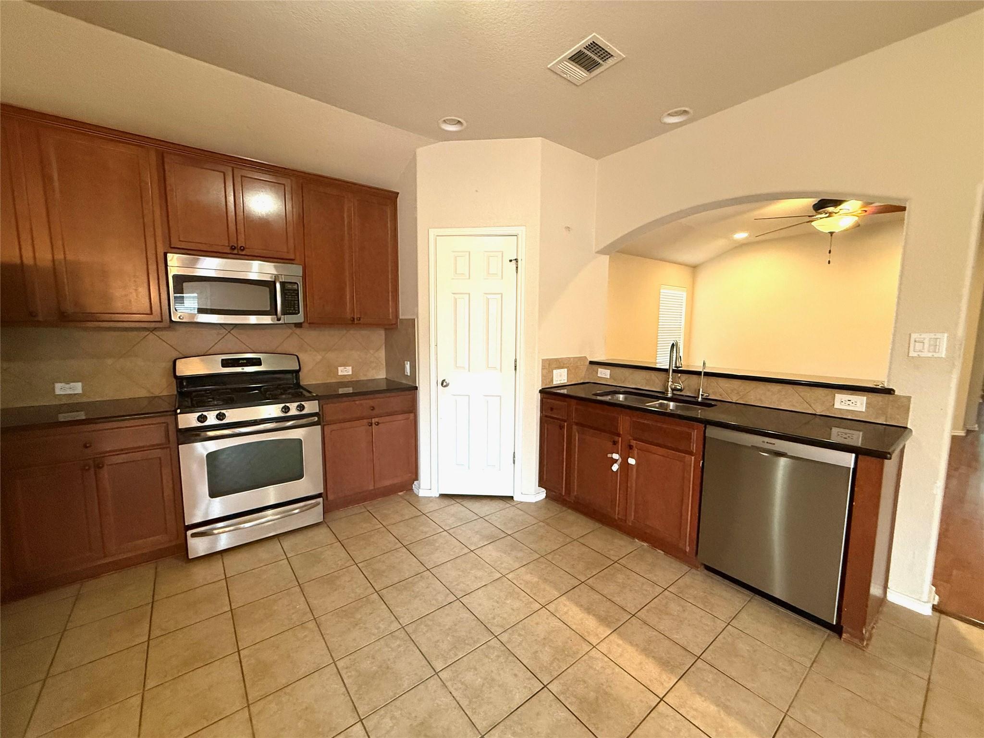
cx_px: 492
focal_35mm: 14
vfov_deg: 85.7
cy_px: 369
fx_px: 398
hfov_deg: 102.1
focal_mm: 2.22
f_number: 2.2
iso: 500
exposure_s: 1/60
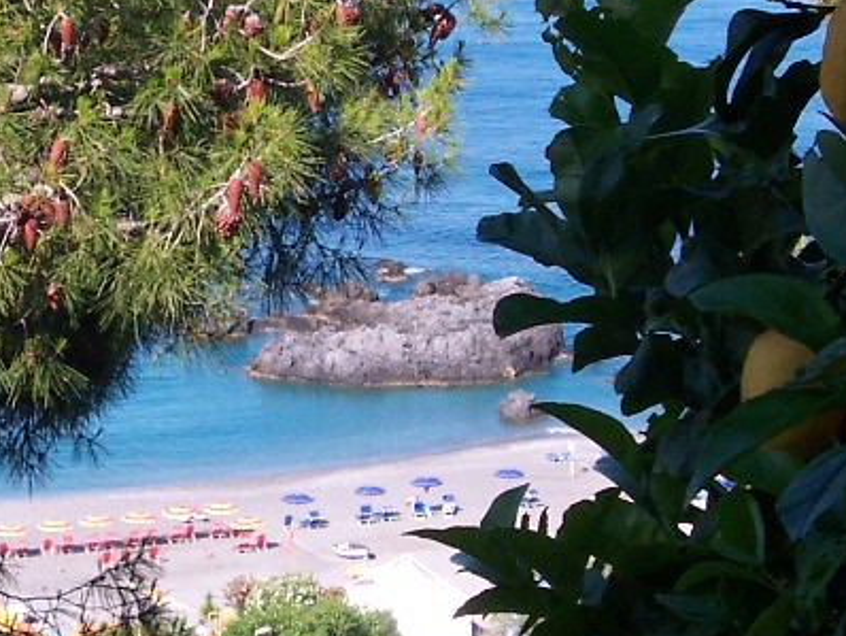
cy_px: 85
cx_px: 134
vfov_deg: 9.0
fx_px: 4035
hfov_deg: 11.9
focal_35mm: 165
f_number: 5.6
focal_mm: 10.7
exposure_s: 1/350
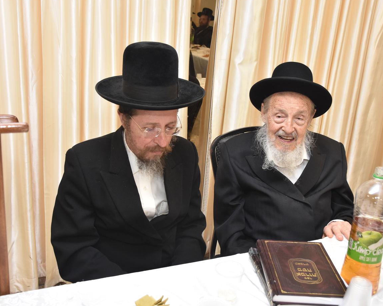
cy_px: 151
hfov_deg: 46.2
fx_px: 449
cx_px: 190
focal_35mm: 40
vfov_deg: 37.7
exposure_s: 1/160
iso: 1000
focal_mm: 23
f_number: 5.6
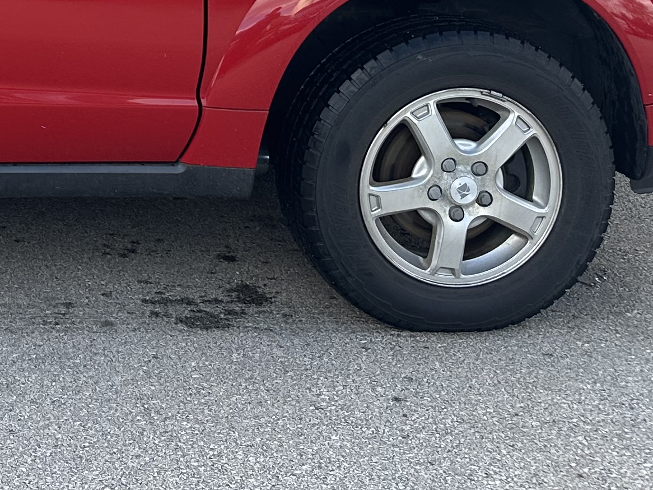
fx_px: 1565
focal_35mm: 83
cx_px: -204
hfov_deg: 21.3
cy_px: -212
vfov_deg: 16.4
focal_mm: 6.86
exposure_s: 1/822
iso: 80
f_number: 1.78
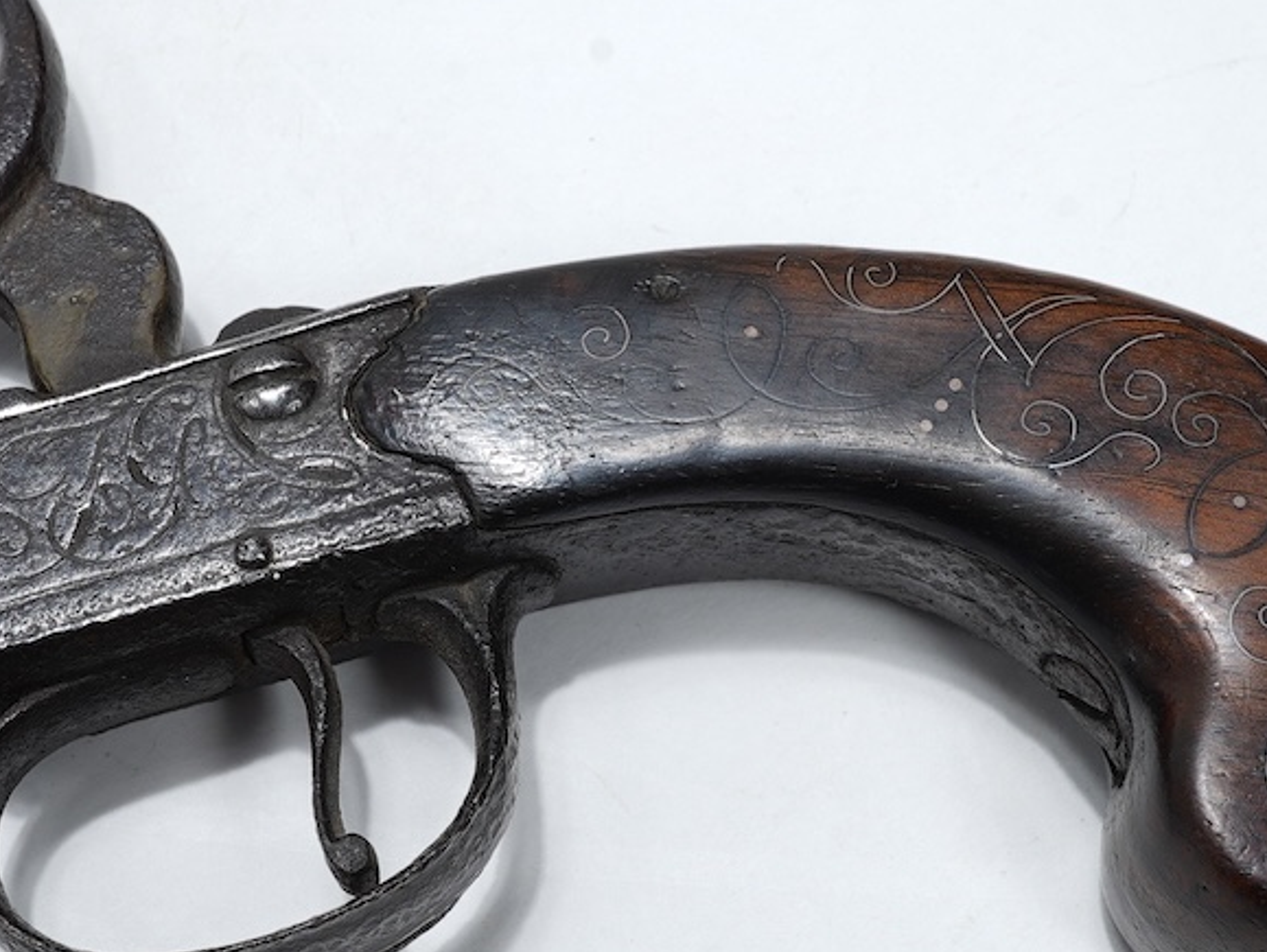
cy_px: 499
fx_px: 3076
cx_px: 697
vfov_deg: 17.6
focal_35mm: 84
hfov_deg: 23.3
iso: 64
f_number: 22
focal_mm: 30
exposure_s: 1/100
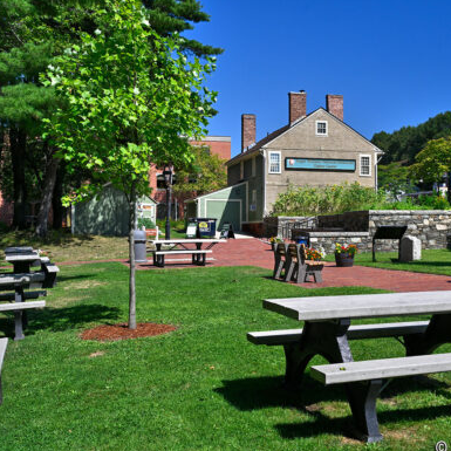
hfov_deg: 38.3
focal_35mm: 44
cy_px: 227
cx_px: 286
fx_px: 643
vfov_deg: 38.6
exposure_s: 1/200
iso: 400
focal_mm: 33.5
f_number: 11
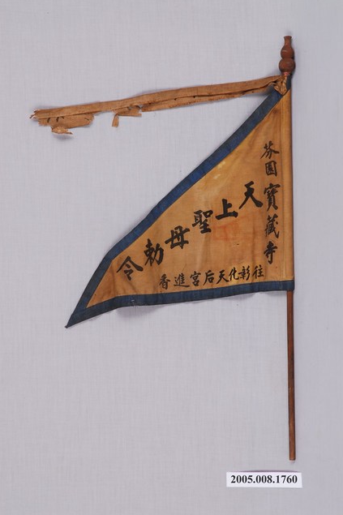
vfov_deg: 19.3
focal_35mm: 106
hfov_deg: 12.9
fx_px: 1516
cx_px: 173
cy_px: 256
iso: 100
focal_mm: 70
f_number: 20
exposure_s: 1/50
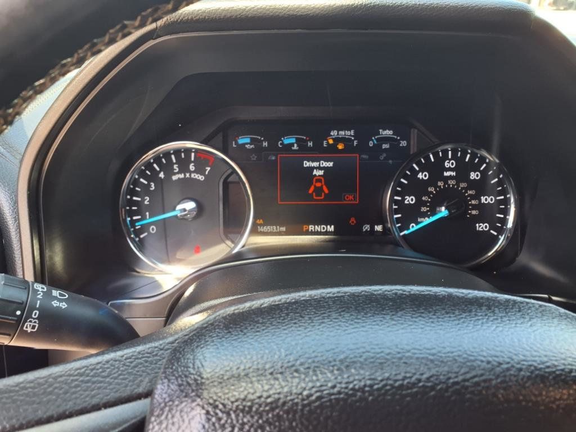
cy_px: 216
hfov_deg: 65.3
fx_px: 449
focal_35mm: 27
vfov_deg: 51.4
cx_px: 288
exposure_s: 1/60.2
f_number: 1.9
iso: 40
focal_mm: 3.58
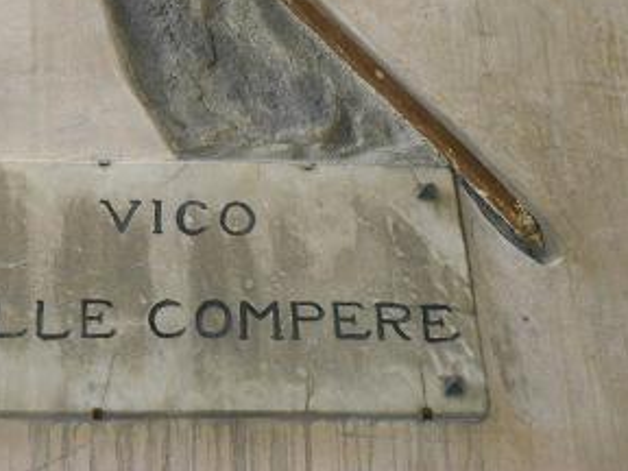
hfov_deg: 18.3
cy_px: 92
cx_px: 152
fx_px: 1941
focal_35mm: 107
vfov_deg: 13.8
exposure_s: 1/60
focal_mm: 11.6
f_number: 5.3
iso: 500
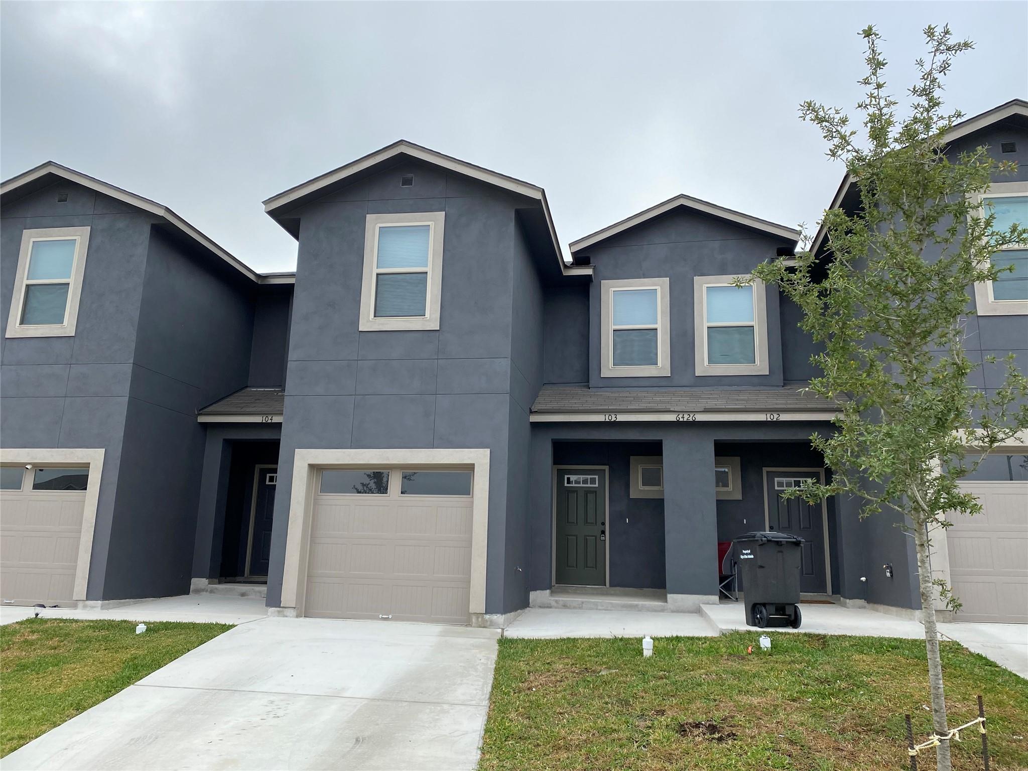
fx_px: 772
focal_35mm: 26
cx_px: 514
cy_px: 386
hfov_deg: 67.3
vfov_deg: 53.1
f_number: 1.8
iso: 32
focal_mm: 4.25
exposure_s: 1/1193
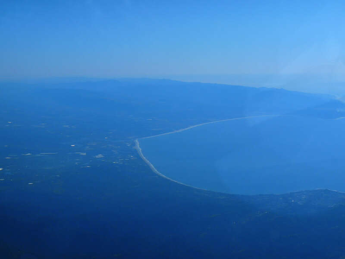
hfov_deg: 26.0
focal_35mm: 75
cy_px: 130
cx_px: 172
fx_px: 747
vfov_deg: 19.6
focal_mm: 13.3
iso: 100
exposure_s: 1/400
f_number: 7.1
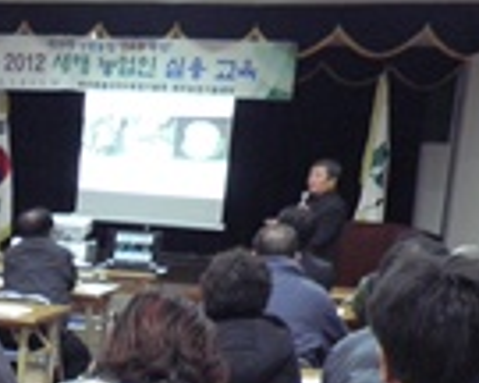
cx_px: -46
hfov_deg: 20.9
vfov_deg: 16.9
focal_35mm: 87
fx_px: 1233
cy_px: 459
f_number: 3.3
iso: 160
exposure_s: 1/13
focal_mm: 4.3
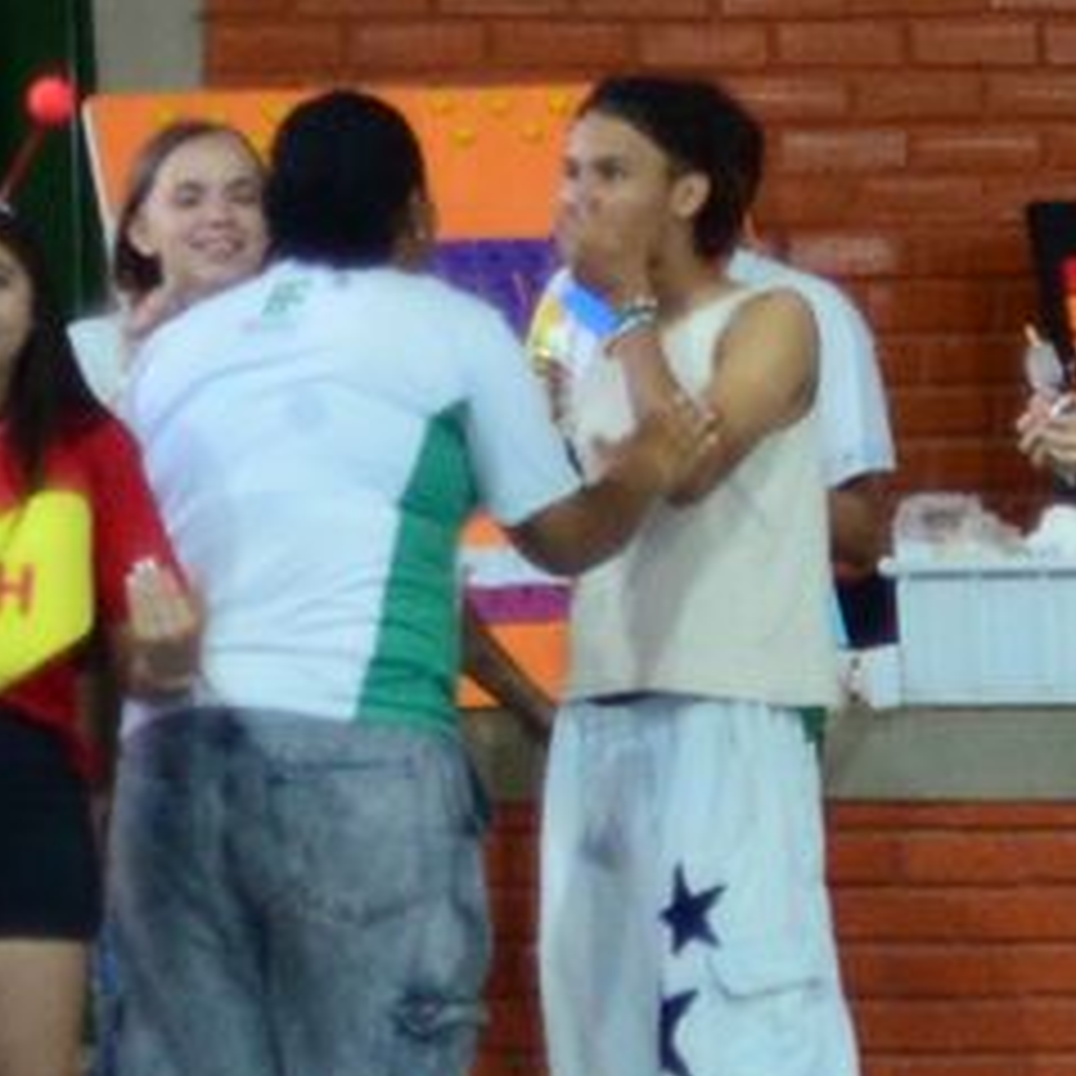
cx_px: 3935
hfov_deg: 4.7
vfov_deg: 5.1
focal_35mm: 342
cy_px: 927
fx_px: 12027
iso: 2500
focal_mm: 50
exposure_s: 1/160
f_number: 2.2
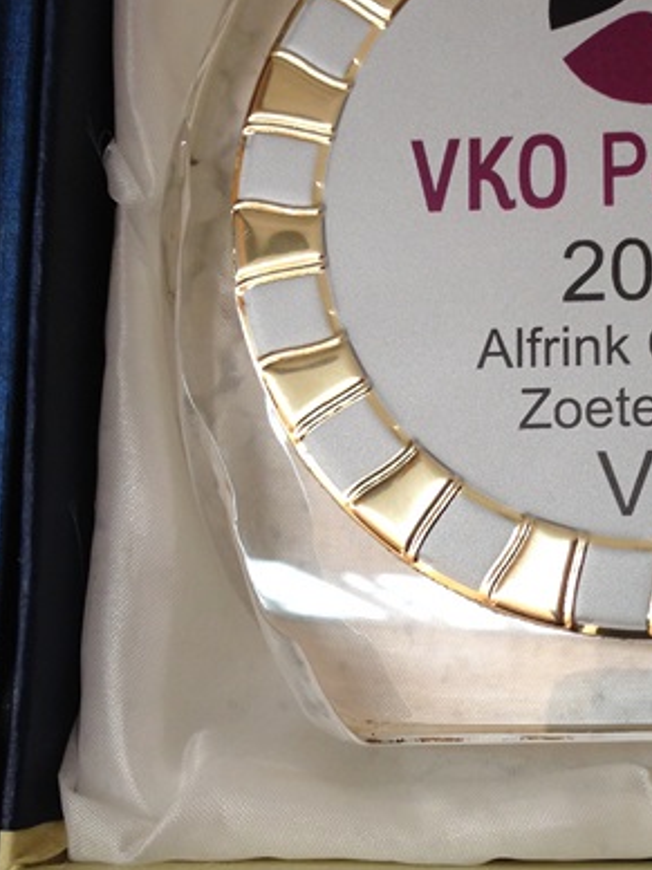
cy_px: 374
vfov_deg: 28.5
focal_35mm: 68
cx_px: 639
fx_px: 1708
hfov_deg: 21.0
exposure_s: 1/20
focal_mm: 4.12
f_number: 2.4
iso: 50
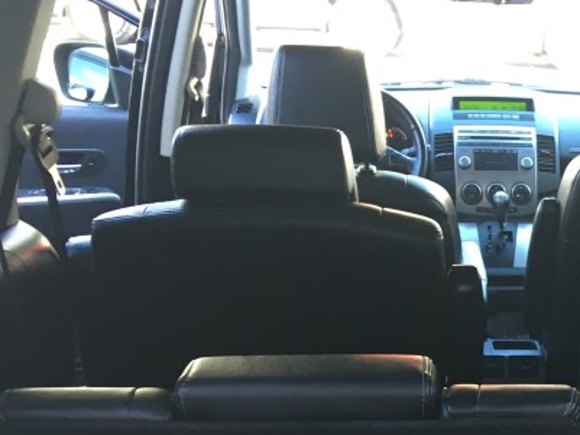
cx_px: 607
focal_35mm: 74
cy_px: 507
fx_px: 1240
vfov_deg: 18.9
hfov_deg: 24.8
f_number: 2.2
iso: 64
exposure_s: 1/30
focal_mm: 4.15
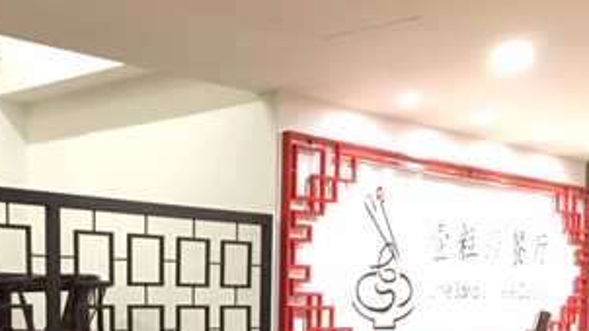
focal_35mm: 67
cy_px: 452
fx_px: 1047
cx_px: 96
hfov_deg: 30.5
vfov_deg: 16.8
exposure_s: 1/8
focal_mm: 4.15
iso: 100
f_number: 2.2
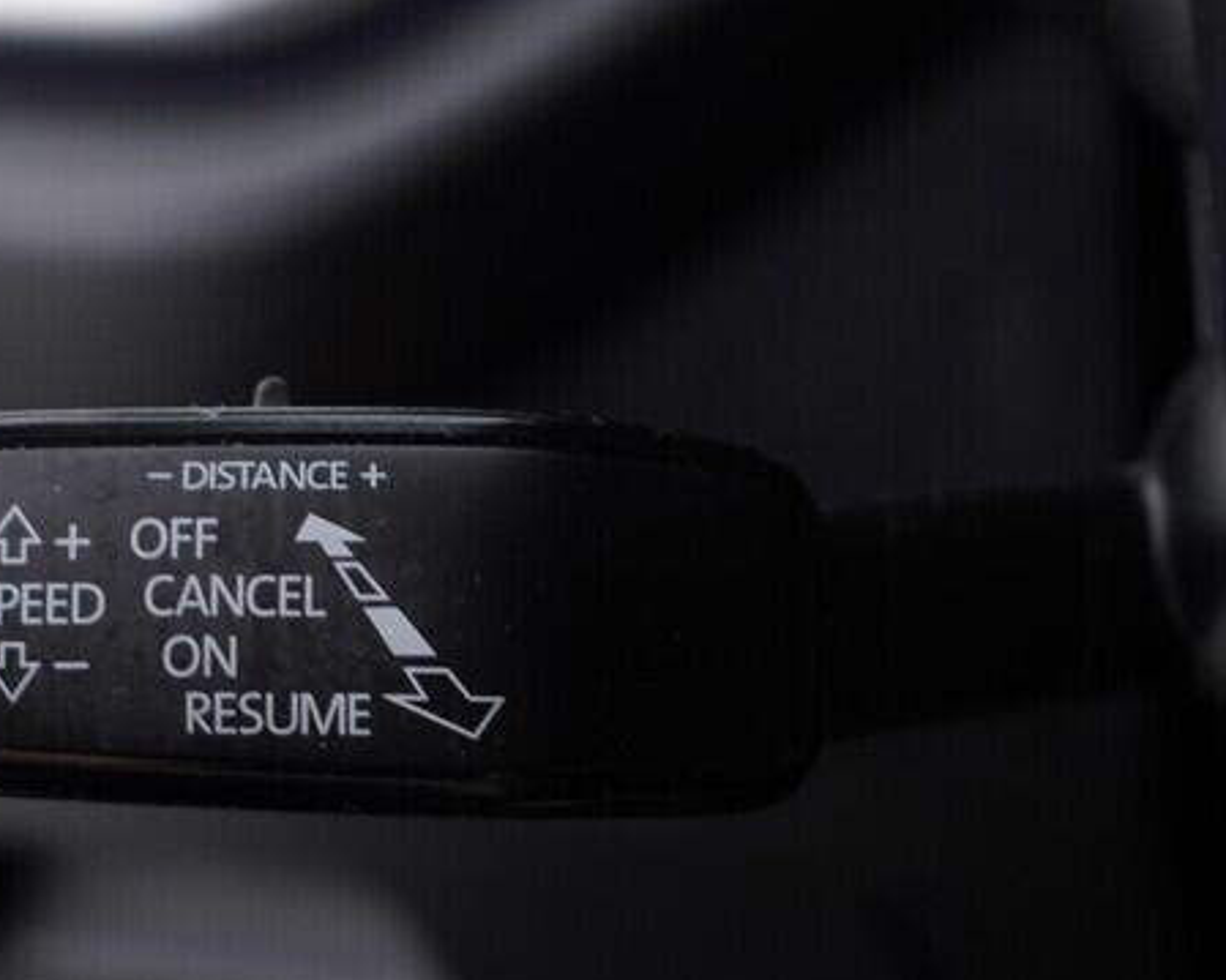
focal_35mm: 77
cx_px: 221
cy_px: 531
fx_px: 2793
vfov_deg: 19.9
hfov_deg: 24.3
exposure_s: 1/50
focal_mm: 24
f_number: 3.2
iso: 125
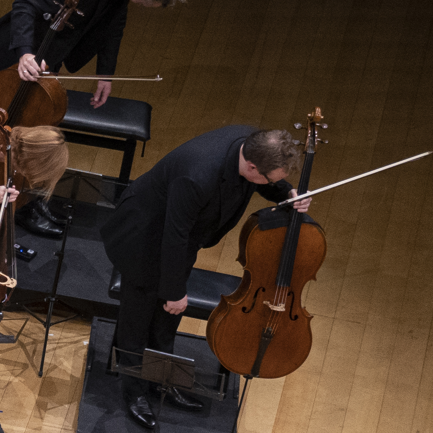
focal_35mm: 232
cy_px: 350
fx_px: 3283
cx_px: -473
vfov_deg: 7.5
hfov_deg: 7.2
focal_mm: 37
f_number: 2.8
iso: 2000
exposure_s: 1/500
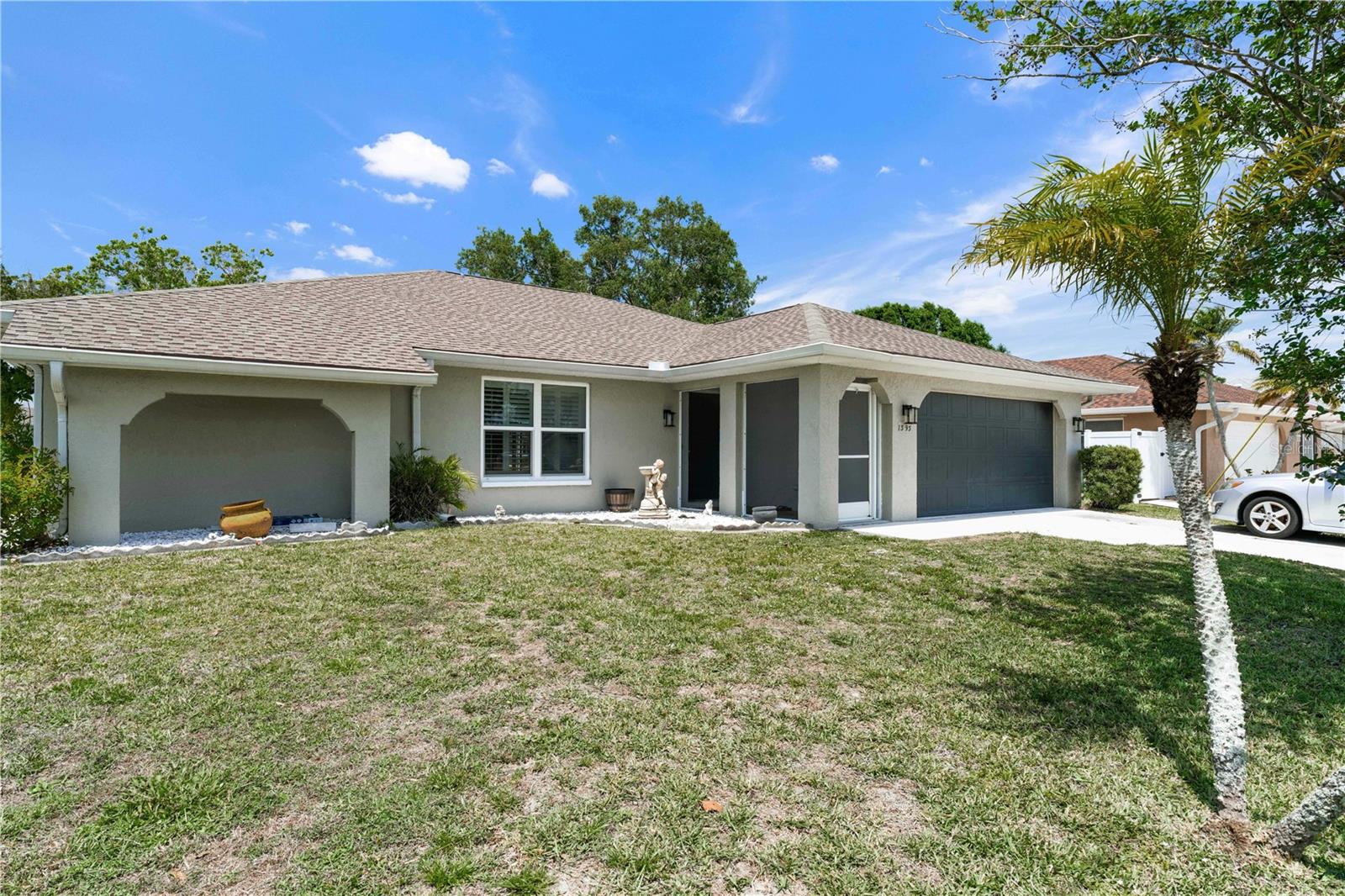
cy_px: 448
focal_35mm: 19
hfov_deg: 86.9
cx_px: 672
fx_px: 710
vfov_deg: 64.5
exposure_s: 1/250
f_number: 8
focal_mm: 19
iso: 320
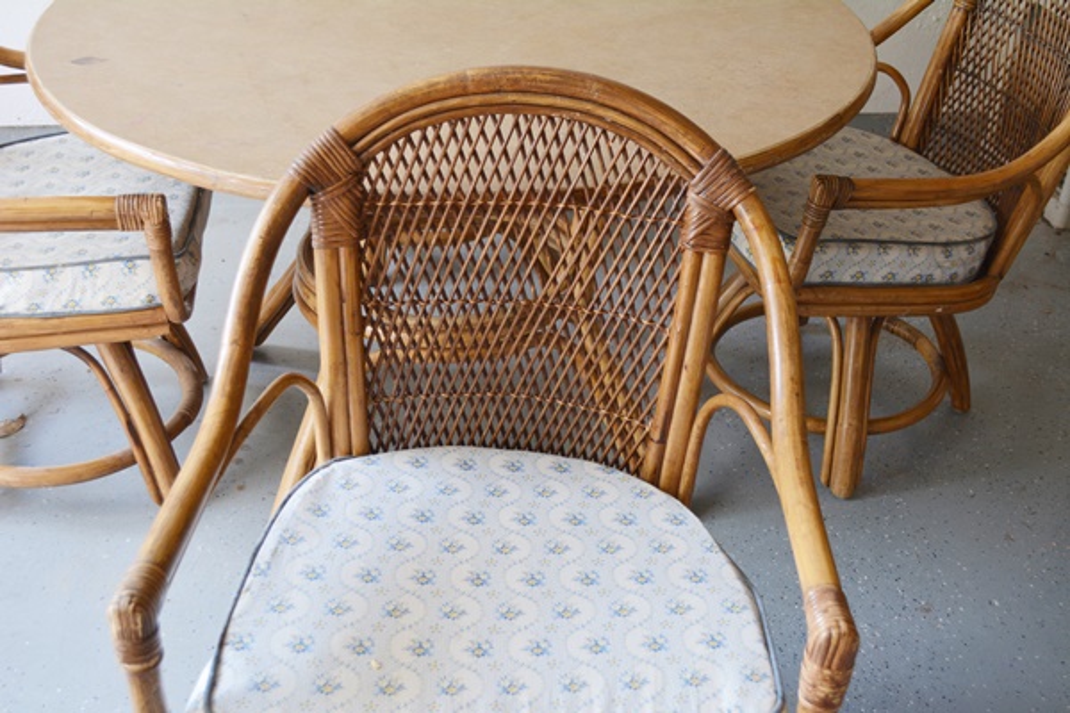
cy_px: 356
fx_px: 1248
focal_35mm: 42
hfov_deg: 46.4
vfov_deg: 31.9
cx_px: 535
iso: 400
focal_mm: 28
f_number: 5
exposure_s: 1/100
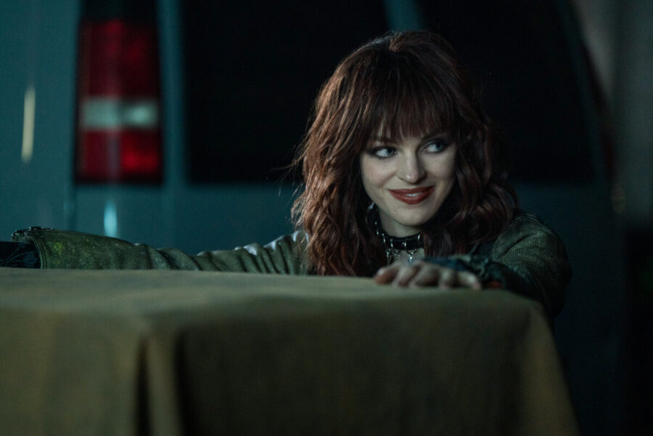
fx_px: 3627
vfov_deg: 6.9
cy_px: 218
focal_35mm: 200
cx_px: 326
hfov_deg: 10.3
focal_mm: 200
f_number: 2.8
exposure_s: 1/200
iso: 3200
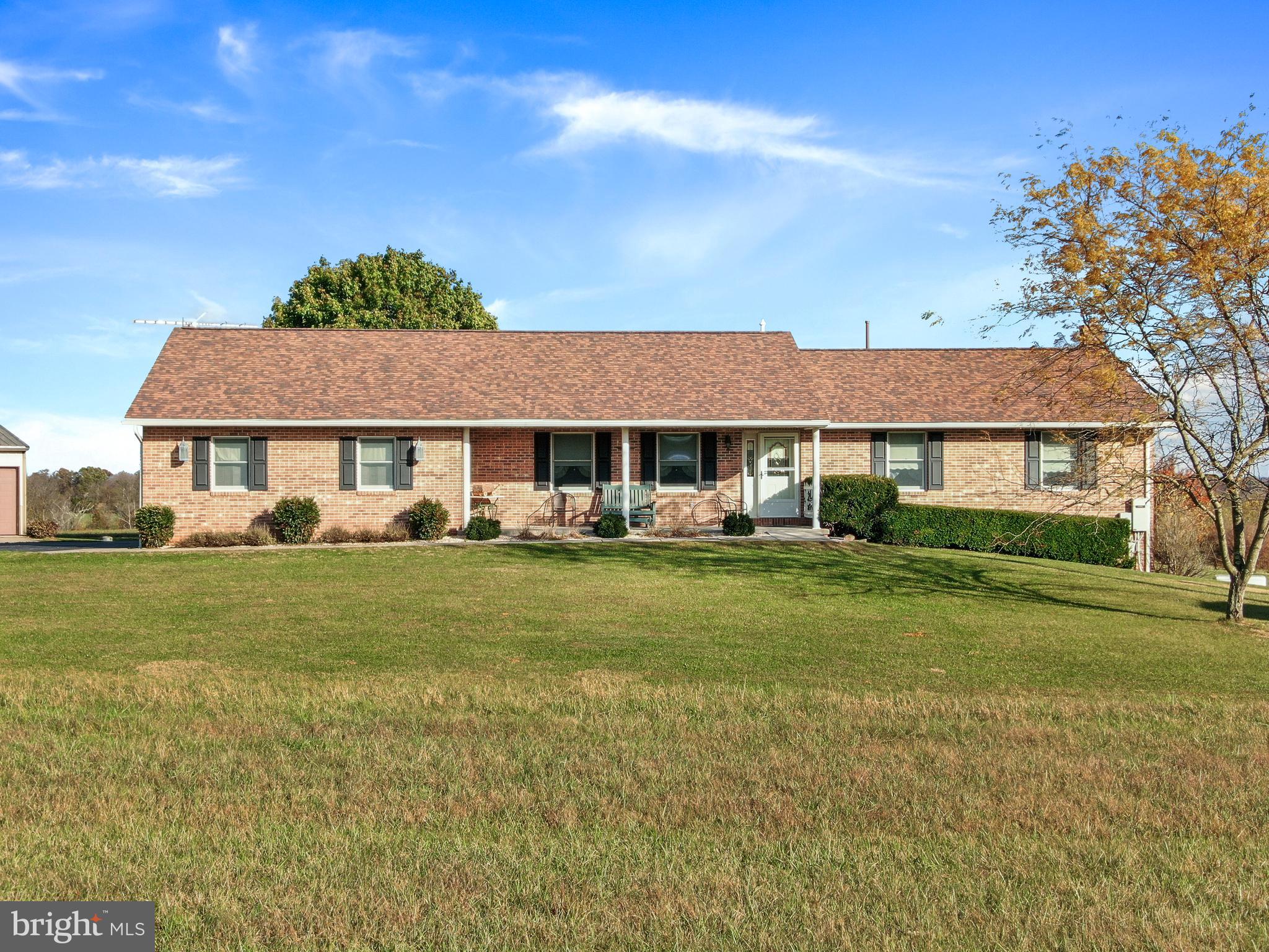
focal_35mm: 48
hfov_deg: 39.7
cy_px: 476
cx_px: 634
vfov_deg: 30.3
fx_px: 1760
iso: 110
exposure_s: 1/240
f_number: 3.8
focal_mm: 8.6
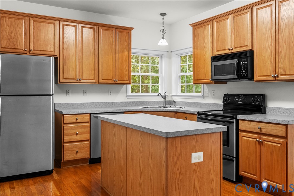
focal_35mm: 30
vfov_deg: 43.6
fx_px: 245
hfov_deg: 61.9
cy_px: 98
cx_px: 147
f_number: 3.5
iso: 1250
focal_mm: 20
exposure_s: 1/20
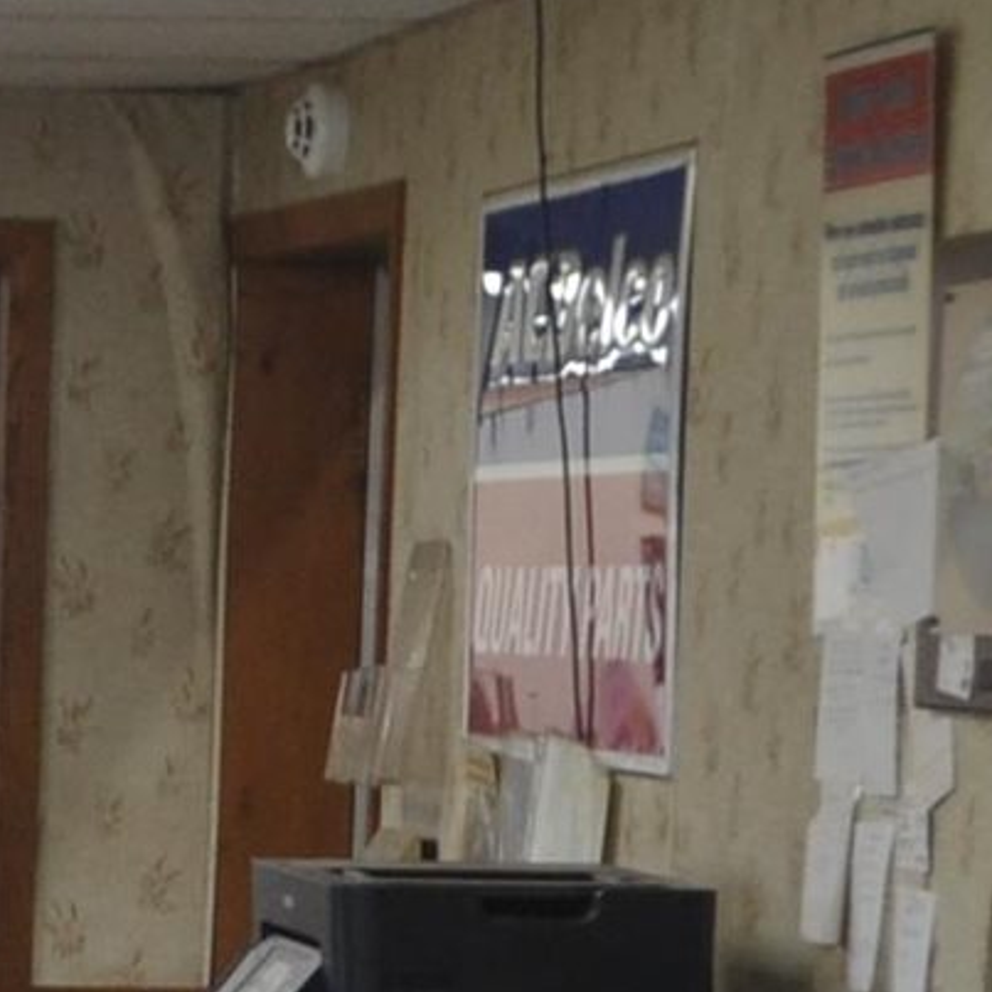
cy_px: 1514
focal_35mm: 175
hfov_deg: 9.5
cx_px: -738
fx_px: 5674
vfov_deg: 9.7
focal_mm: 18
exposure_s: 1/60
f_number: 3.5
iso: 400
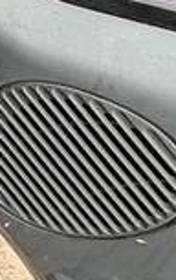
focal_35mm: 87
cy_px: -123
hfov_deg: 7.7
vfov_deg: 20.8
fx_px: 666
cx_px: -568
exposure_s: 1/99
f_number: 2.2
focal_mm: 2.22
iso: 160
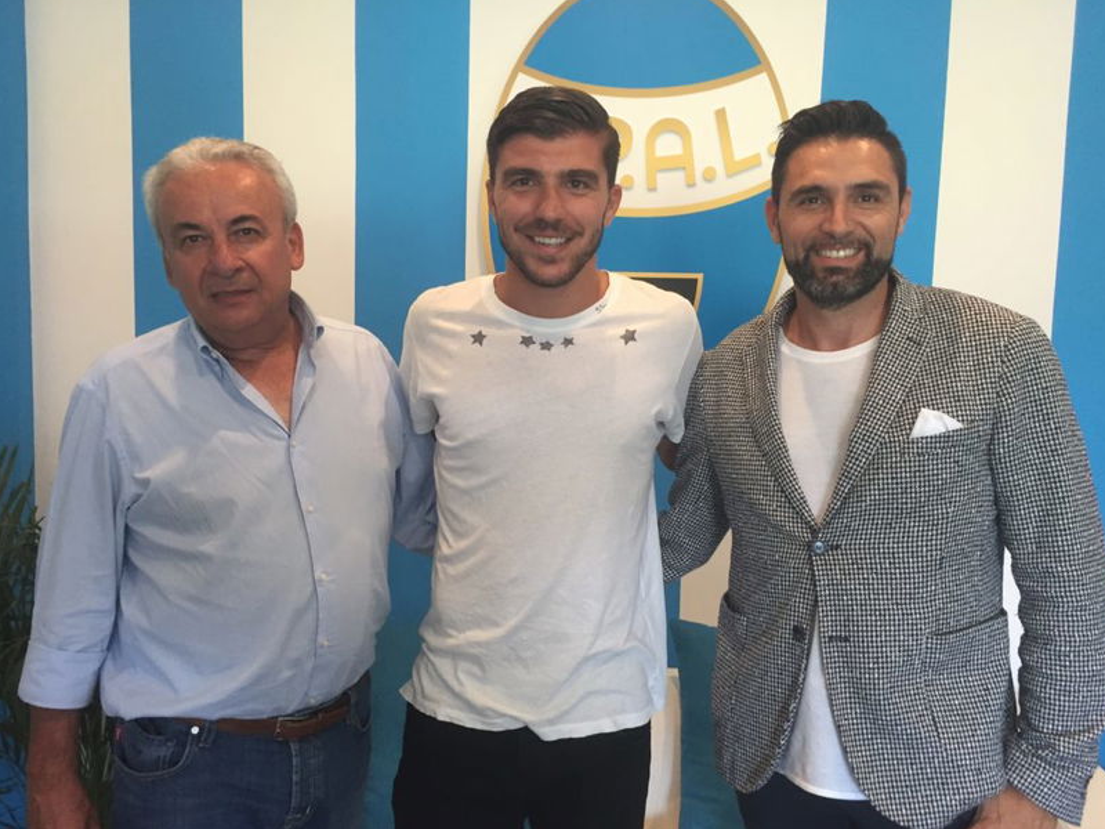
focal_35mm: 30
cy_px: 422
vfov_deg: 46.8
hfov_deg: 60.0
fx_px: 958
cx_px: 547
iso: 160
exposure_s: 1/33
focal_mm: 4.15
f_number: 2.2
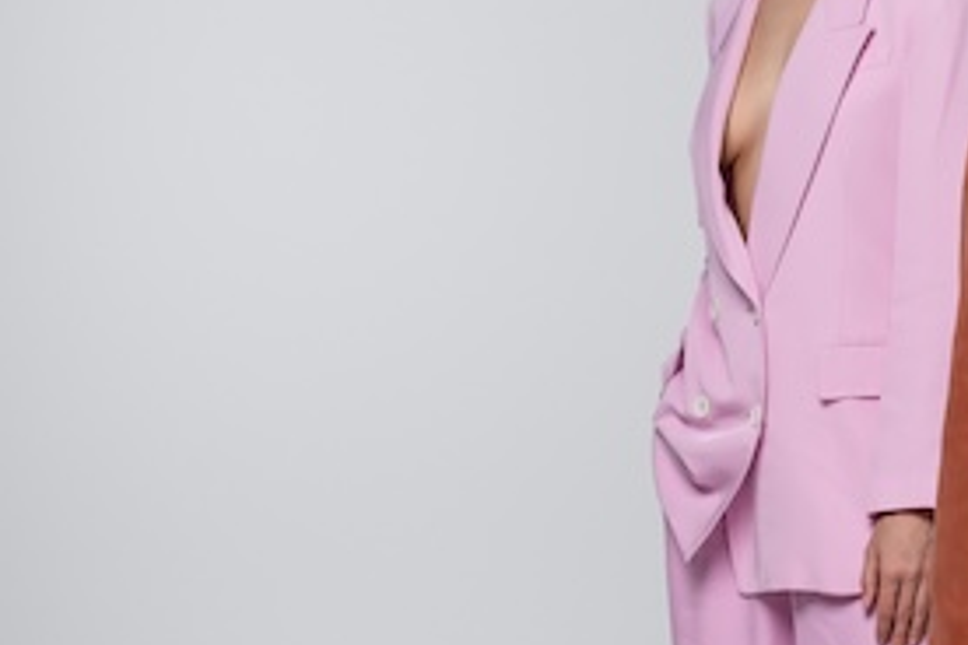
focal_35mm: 130
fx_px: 3495
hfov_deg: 14.5
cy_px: 429
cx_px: 1554
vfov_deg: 10.5
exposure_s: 1/200
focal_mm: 35
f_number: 6.3
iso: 100
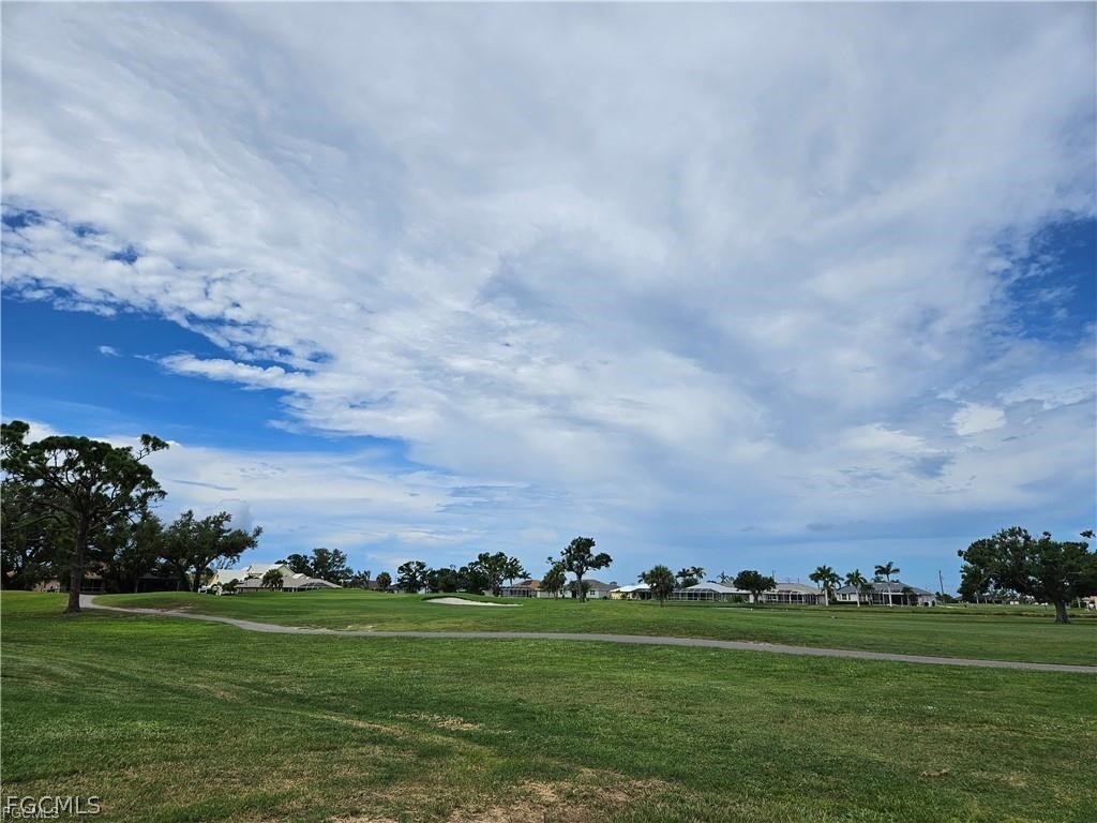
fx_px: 729
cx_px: 548
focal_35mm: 23
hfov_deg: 73.9
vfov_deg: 58.9
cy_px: 412
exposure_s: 1/5357
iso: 25
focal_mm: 5.4
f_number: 1.8
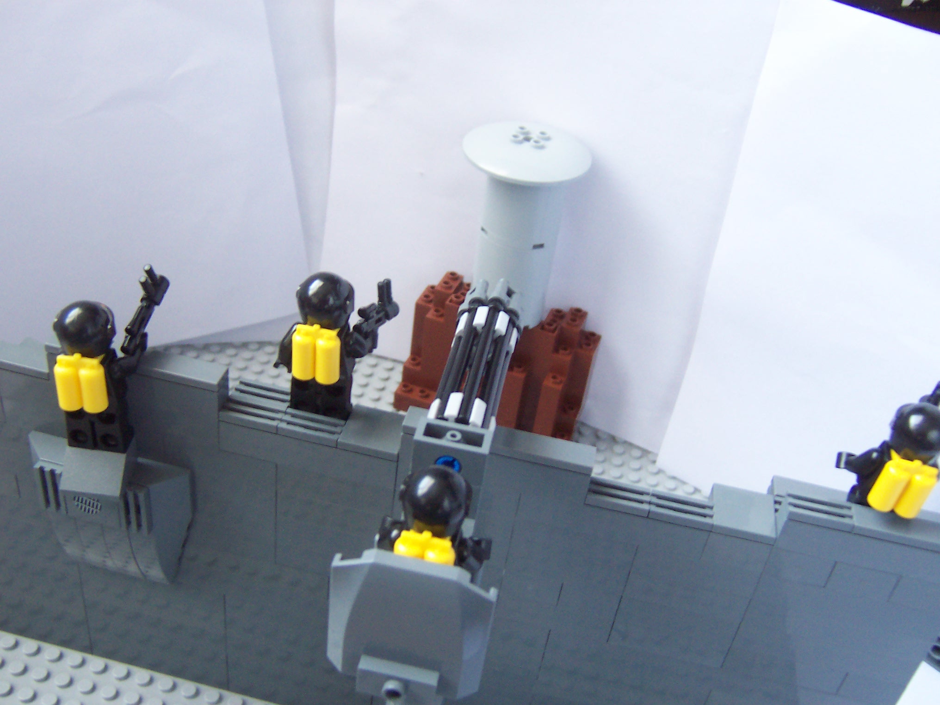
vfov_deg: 39.7
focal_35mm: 36
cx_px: 470
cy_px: 352
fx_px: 978
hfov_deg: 51.4
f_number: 2.8
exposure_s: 1/10
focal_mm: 5.6
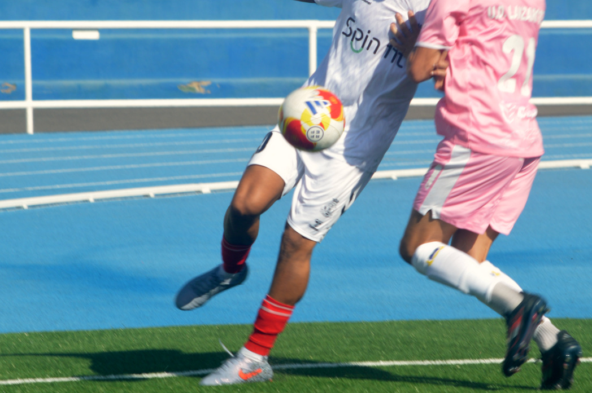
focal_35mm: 322
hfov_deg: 6.4
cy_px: 125
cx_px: 356
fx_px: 5291
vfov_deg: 4.3
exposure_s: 1/250
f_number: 10
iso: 100
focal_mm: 150
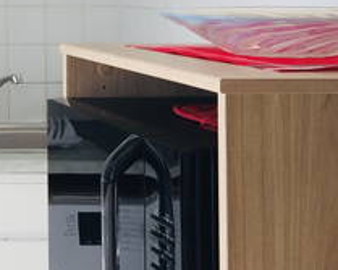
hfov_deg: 16.1
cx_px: -201
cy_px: -10
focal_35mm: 107
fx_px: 1070
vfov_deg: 14.1
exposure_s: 1/191
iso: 32
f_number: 2.2
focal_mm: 4.15
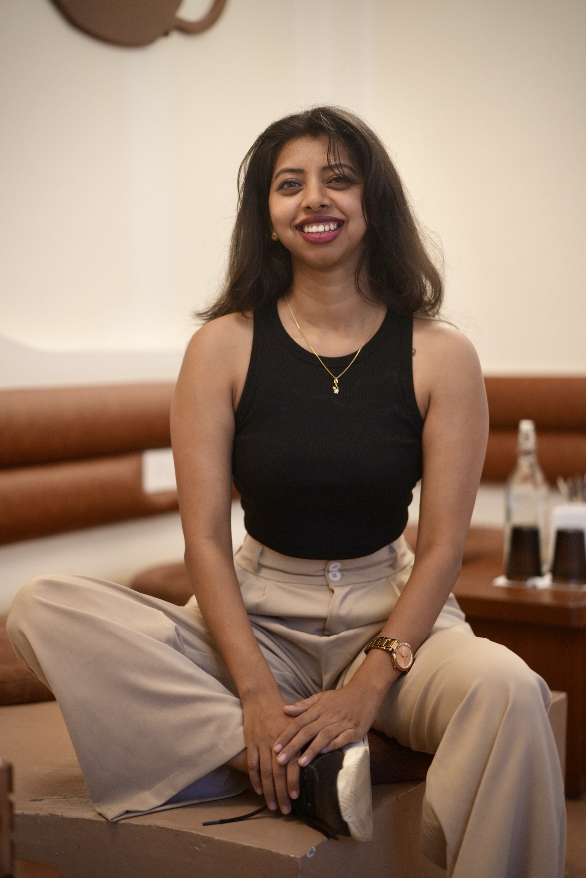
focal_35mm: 55
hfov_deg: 24.6
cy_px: 439
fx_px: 1341
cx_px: 293
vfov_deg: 36.2
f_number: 1.8
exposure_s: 1/125
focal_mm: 55
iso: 800
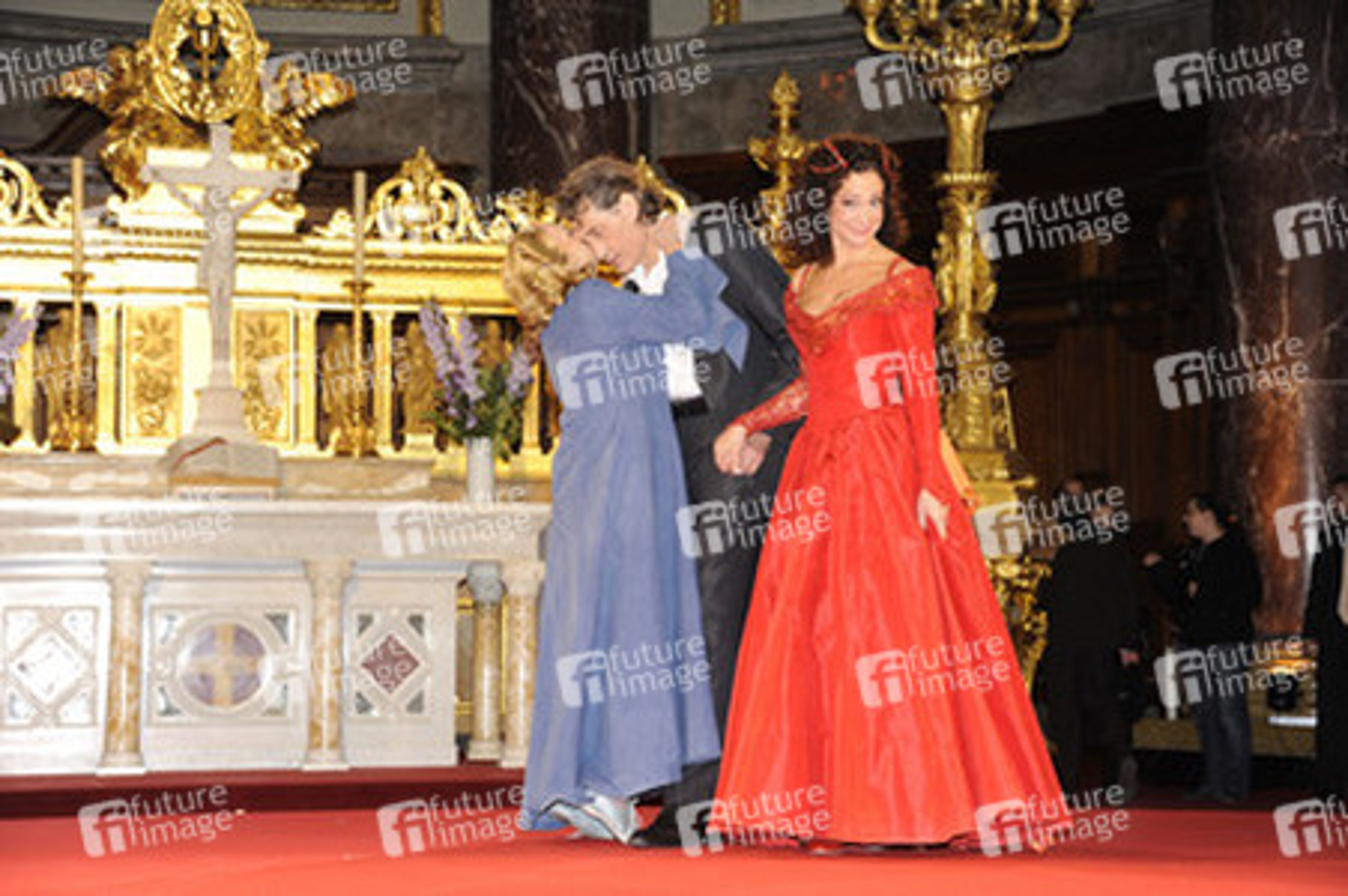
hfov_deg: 22.6
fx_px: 3367
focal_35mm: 90
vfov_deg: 15.2
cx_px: 674
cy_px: 448
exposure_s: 1/160
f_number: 6.3
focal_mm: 90
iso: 1000
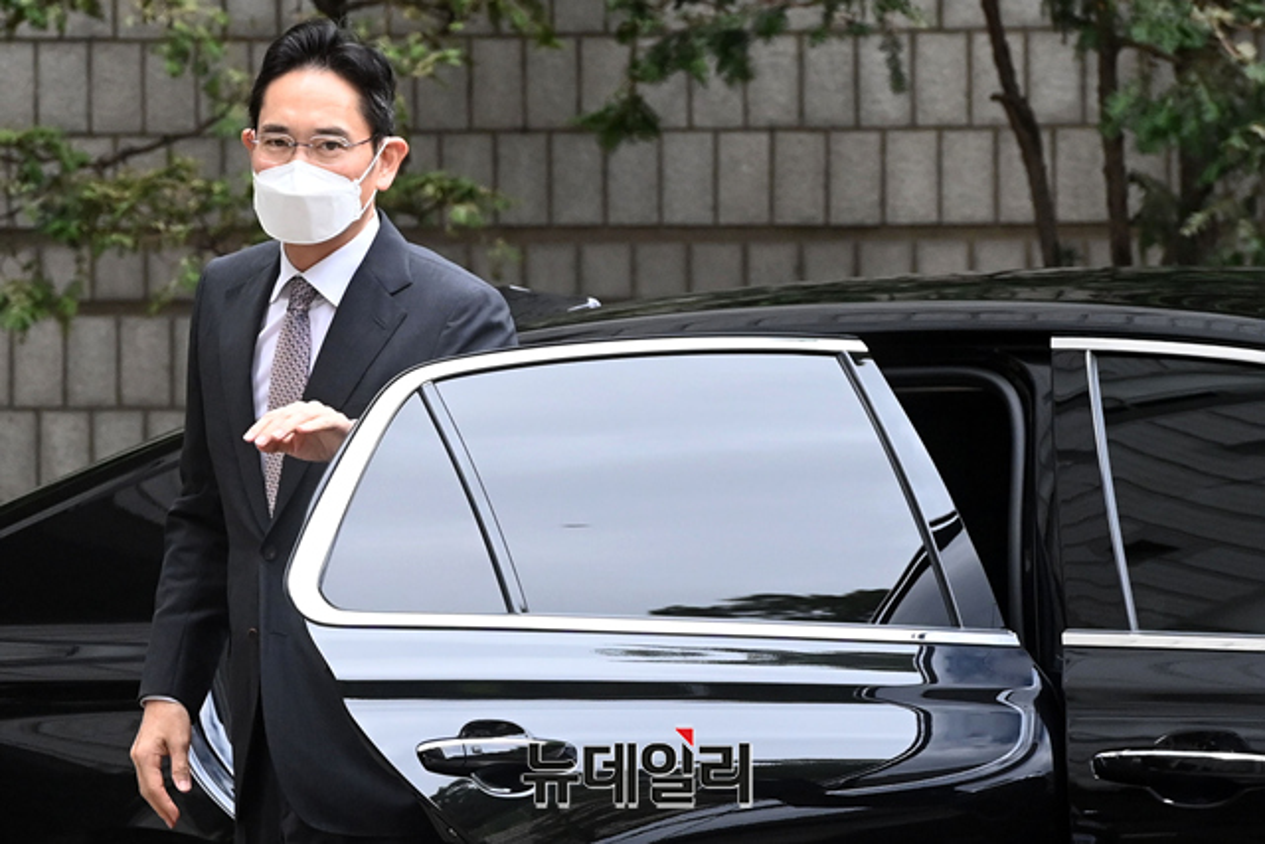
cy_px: 422
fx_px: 7029
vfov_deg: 6.9
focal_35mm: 200
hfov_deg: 10.3
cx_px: 632
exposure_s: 1/800
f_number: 7.1
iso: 2000
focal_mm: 200
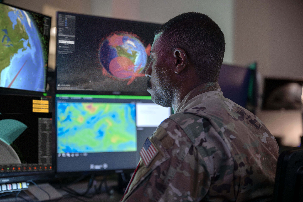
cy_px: 101
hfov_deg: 32.4
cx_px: 152
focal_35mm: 62
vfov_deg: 21.9
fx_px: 522
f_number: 2.8
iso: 1100
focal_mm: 62
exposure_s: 1/60
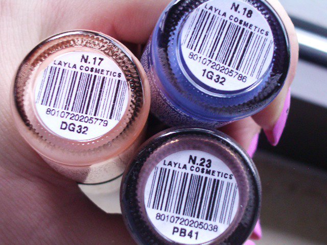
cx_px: 164
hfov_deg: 31.2
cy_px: 122
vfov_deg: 23.7
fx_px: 586
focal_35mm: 62
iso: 200
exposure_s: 1/25
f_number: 3.5
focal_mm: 10.2
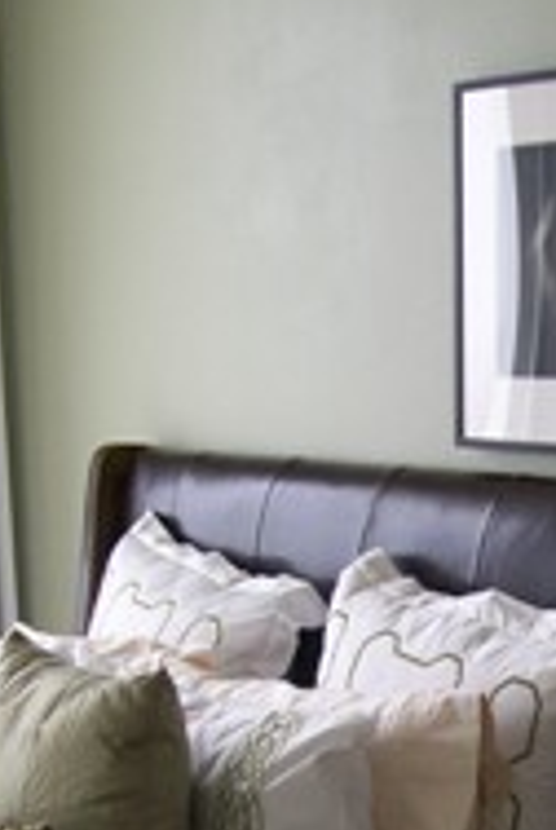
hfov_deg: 15.2
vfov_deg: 22.4
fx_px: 2054
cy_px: 724
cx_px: 547
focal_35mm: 89
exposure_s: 1/236
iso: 80
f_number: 2.7
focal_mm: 6
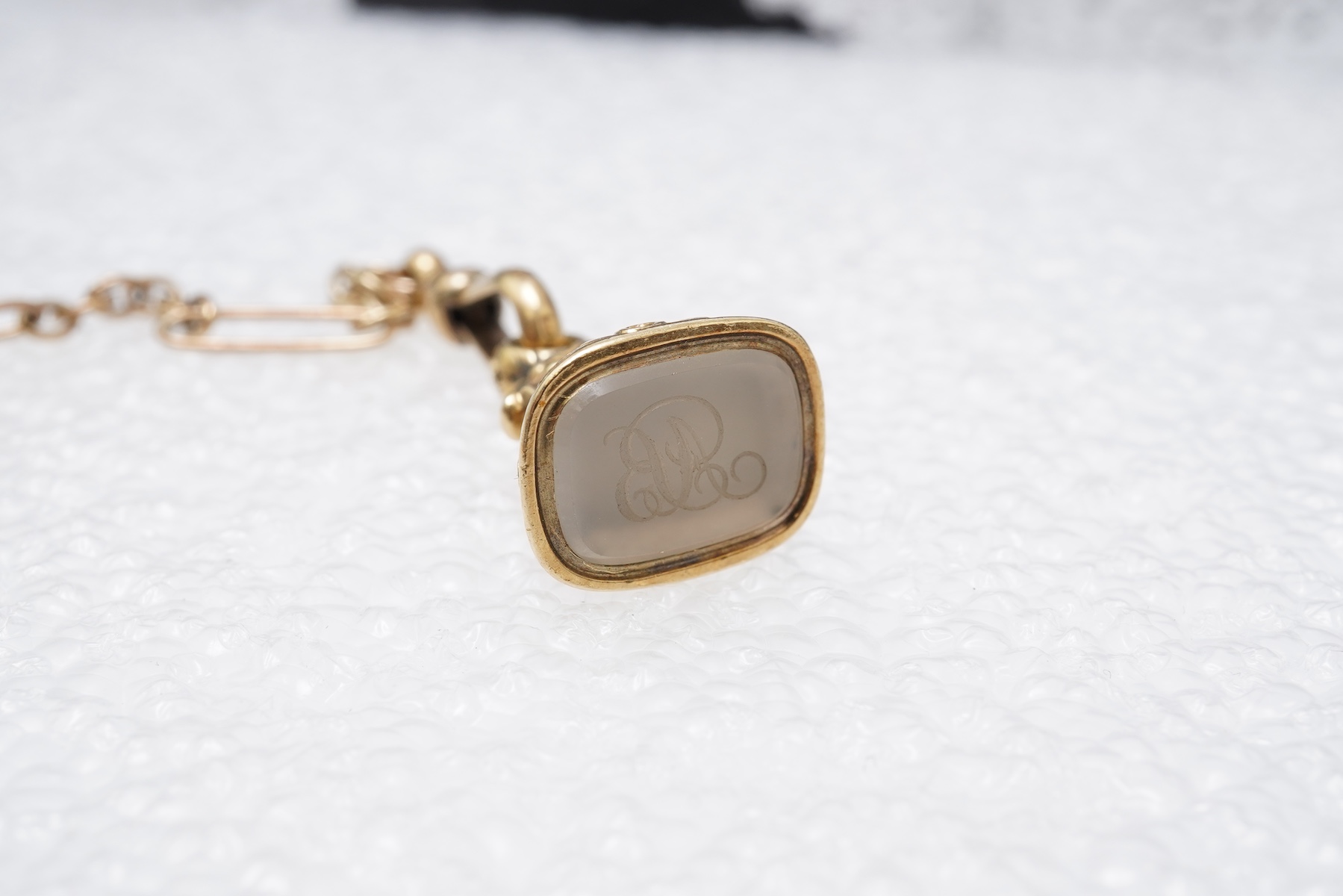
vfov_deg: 29.9
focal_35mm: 45
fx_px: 1679
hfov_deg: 43.6
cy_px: 448
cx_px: 672
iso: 400
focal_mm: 30
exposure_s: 1/125
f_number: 18
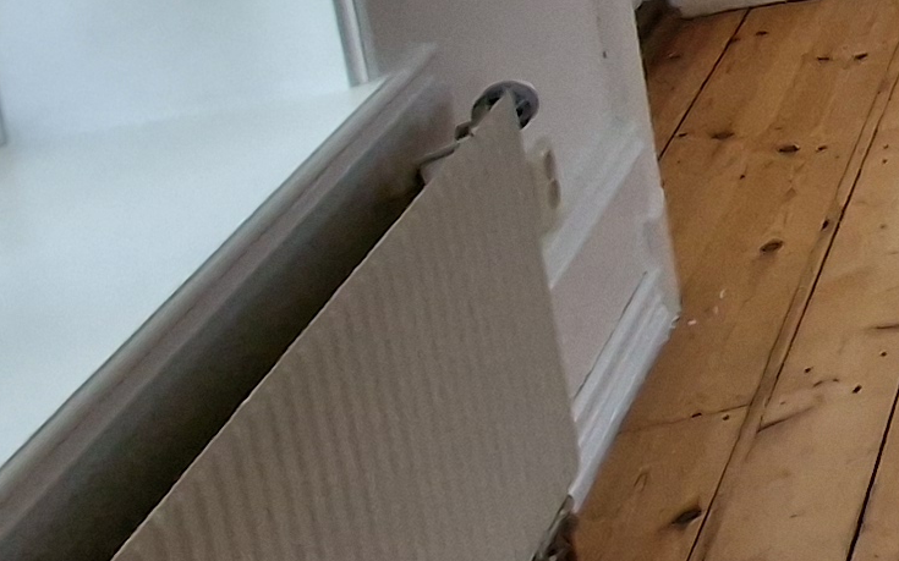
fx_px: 1837
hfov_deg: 15.1
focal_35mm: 75
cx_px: 2169
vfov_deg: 14.8
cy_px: -501
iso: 500
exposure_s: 1/33
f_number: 2.2
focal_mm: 2.2
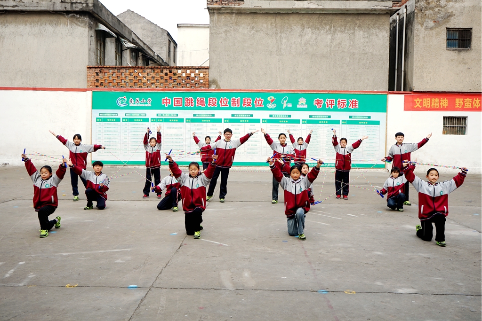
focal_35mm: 37
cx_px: 241
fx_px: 495
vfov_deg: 36.0
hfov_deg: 51.9
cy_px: 160
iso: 125
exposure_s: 1/160
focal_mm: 37
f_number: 9
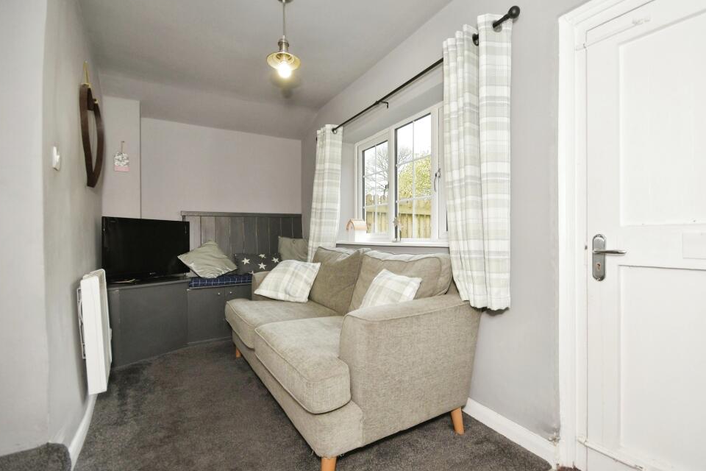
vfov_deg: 73.7
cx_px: 366
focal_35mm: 16
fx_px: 314
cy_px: 228
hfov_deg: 96.7
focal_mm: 10
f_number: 8
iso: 400
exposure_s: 1/60
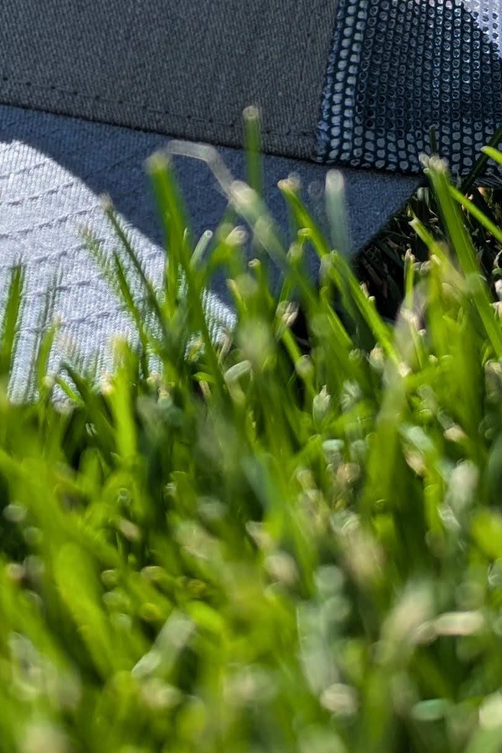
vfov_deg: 23.4
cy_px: 37
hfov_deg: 16.2
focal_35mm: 84
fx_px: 1757
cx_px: 148
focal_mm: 6.81
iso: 36
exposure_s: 1/1287
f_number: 1.85
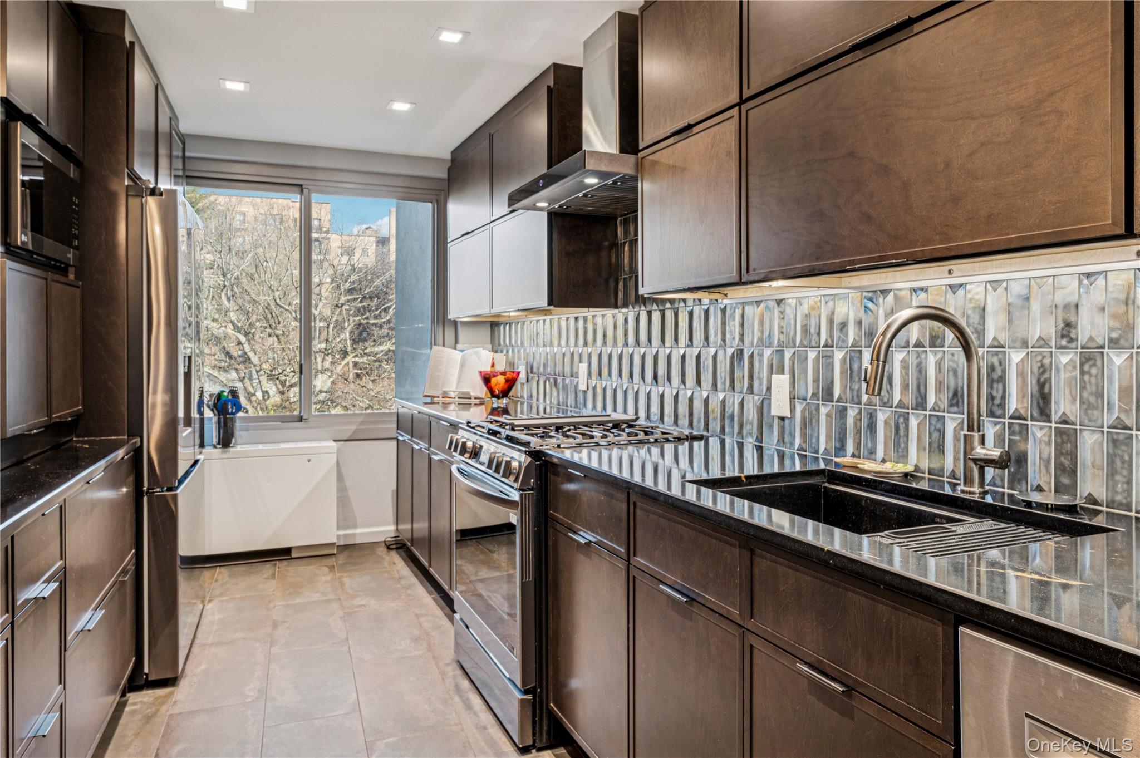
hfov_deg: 73.8
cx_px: 570
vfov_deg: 53.1
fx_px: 759
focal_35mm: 24
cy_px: 379
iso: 200
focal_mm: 24
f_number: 11
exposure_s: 1/8
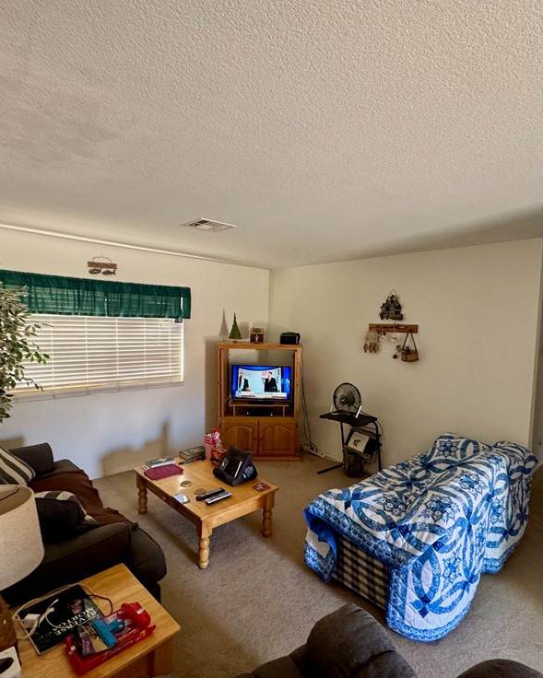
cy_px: 352
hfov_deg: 70.5
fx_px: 382
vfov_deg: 83.2
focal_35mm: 19
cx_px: 311
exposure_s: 1/50
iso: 400
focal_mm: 2.22
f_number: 2.2
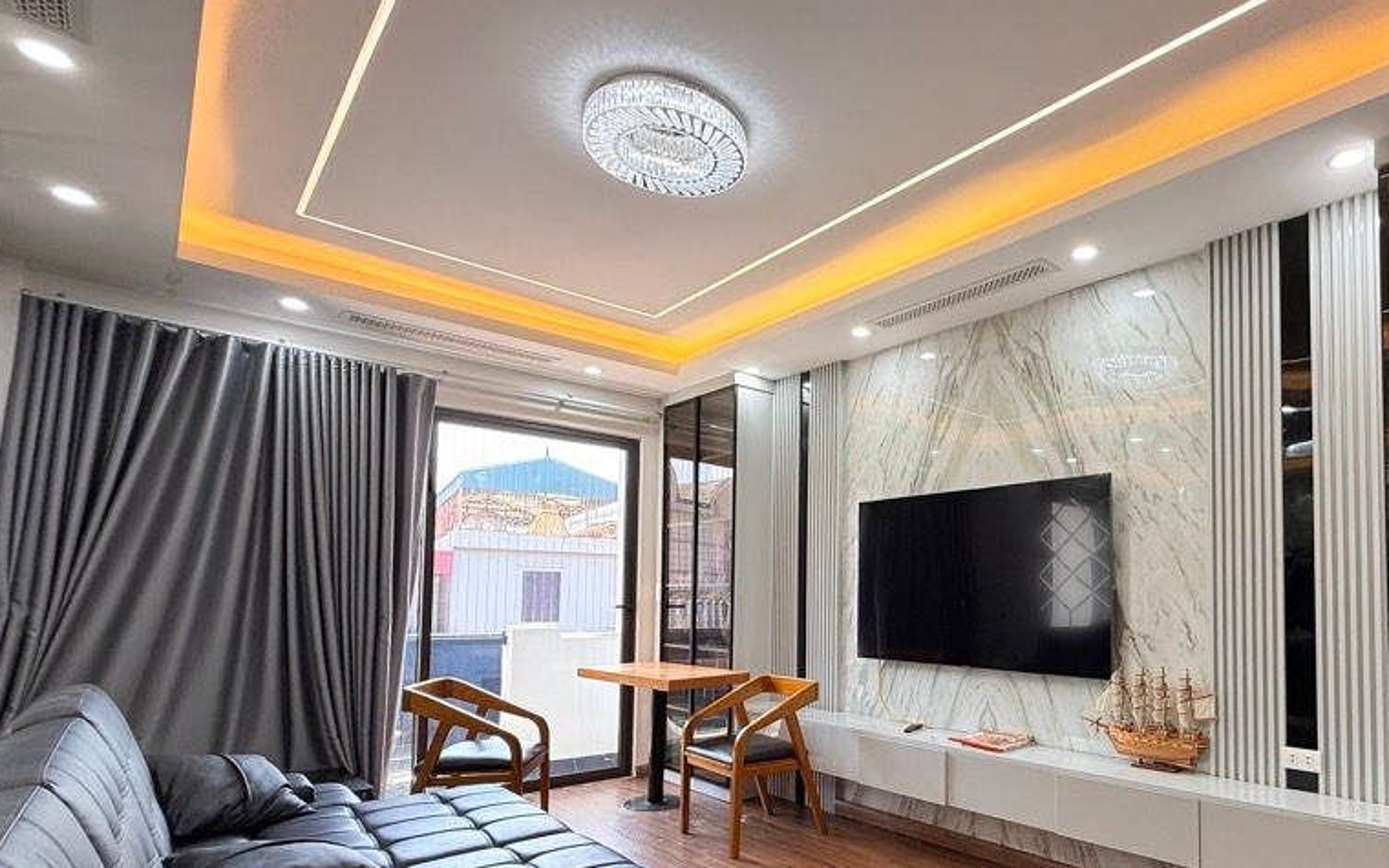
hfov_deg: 82.9
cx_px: 894
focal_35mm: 20
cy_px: 563
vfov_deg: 58.6
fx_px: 757
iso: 64
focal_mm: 2.22
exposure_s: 1/123
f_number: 2.2
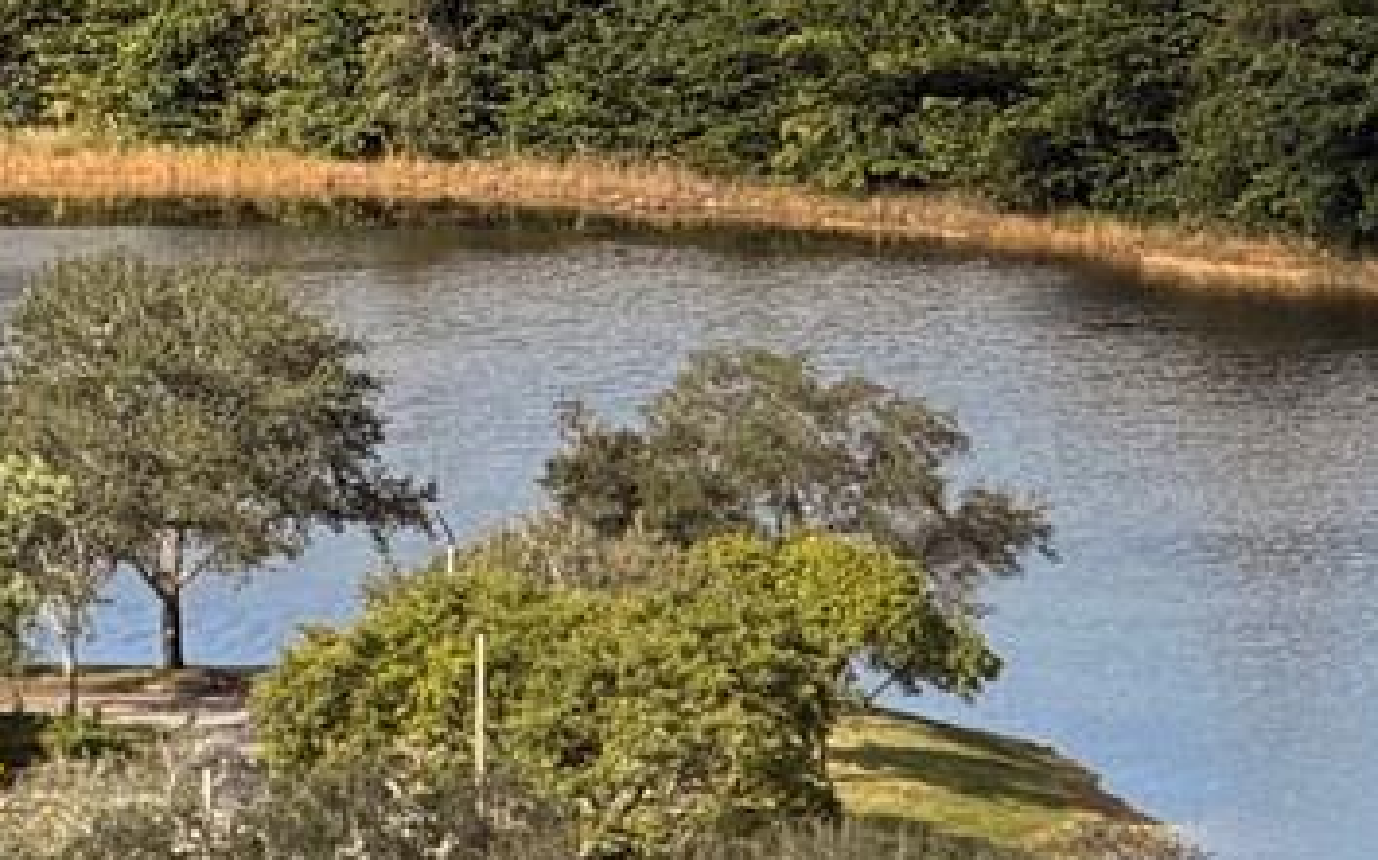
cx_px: 2795
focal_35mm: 479
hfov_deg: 4.3
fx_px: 17983
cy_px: -704
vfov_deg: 2.7
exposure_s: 1/631
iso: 25
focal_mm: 16.89
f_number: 2.8
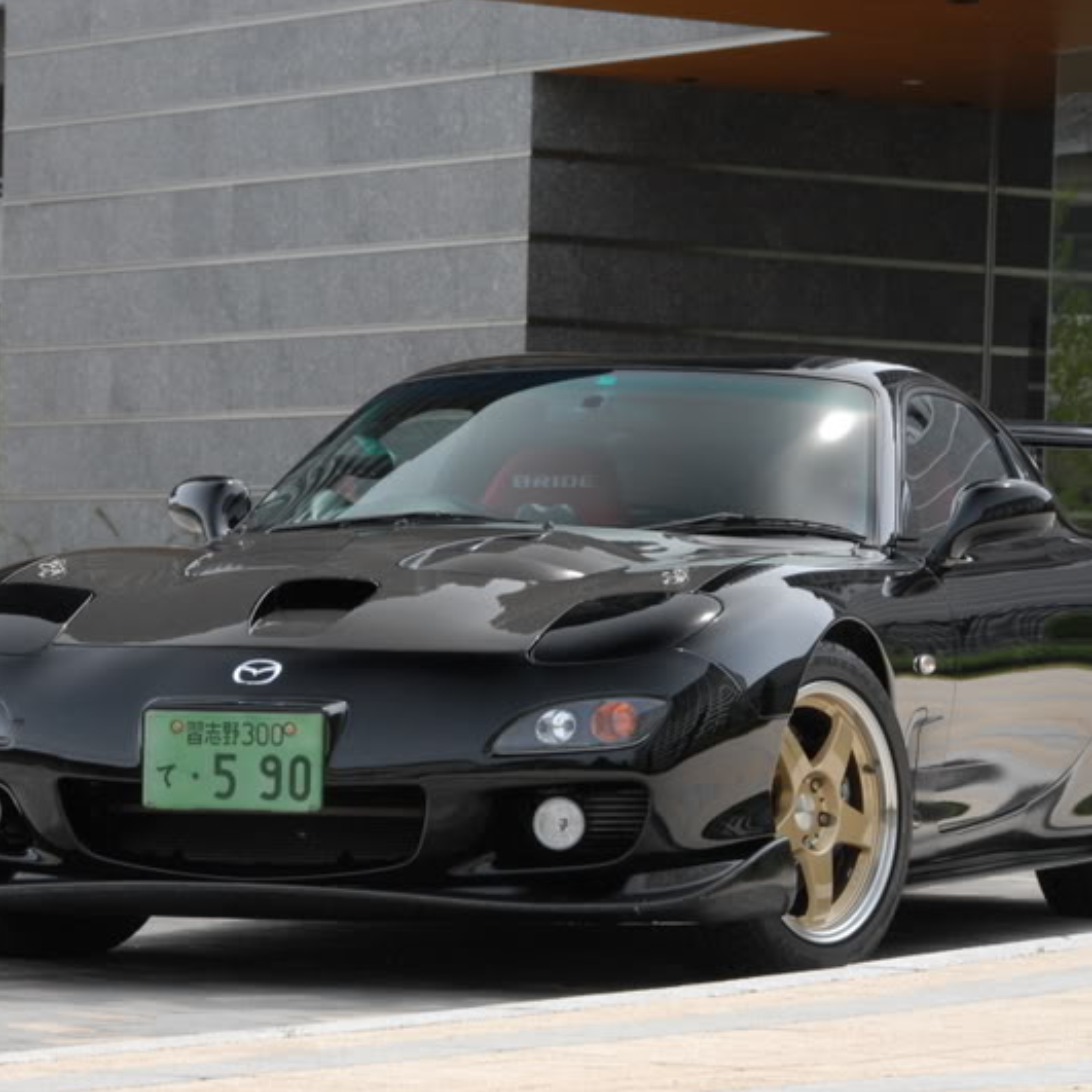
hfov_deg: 10.1
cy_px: 545
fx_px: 6174
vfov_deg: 10.1
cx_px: 584
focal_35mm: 173
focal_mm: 90
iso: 640
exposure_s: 1/80
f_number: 13
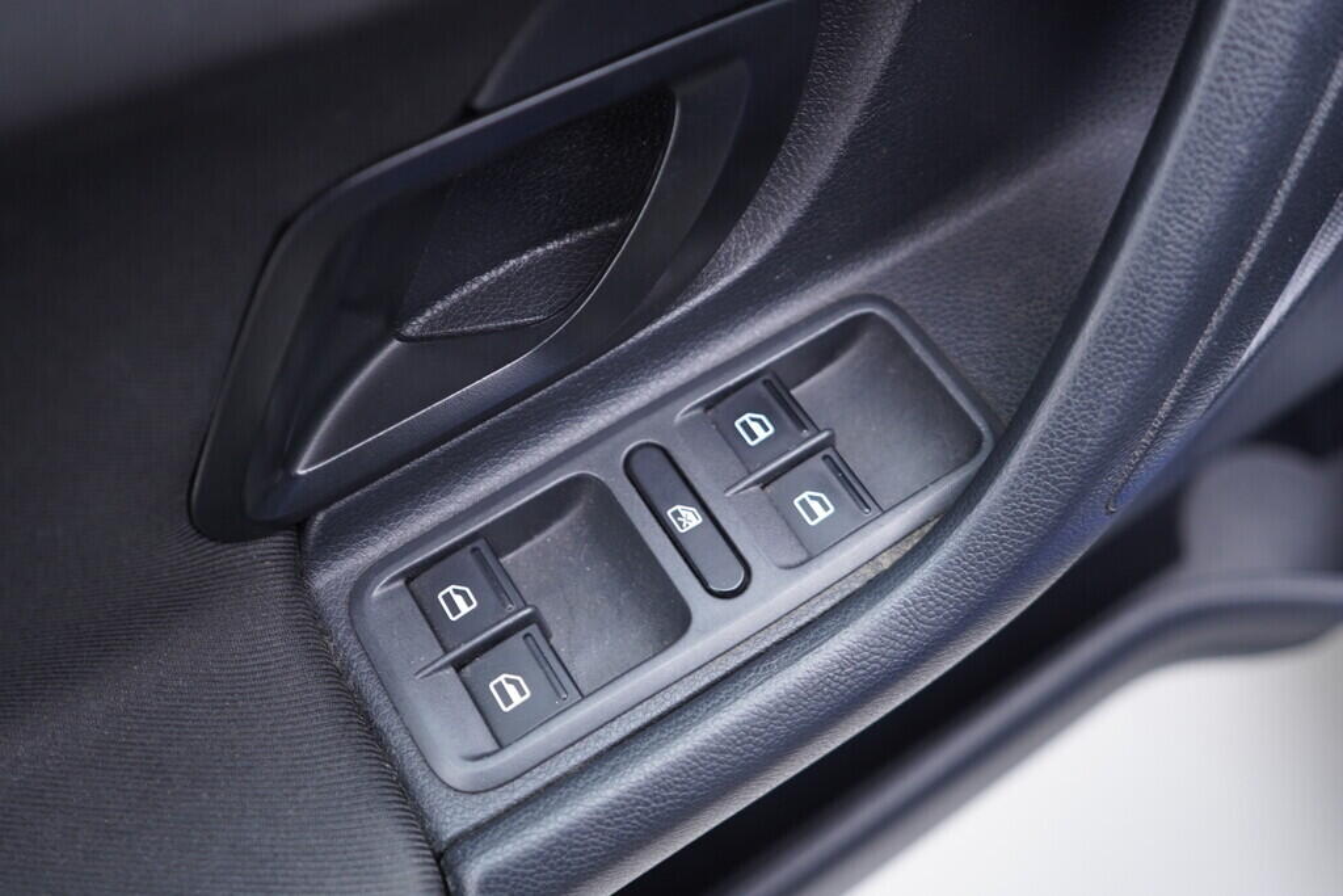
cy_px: 448
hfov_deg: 53.1
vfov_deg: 36.9
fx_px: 1343
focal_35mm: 36
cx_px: 672
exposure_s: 1/40
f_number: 2.8
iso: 320
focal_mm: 24
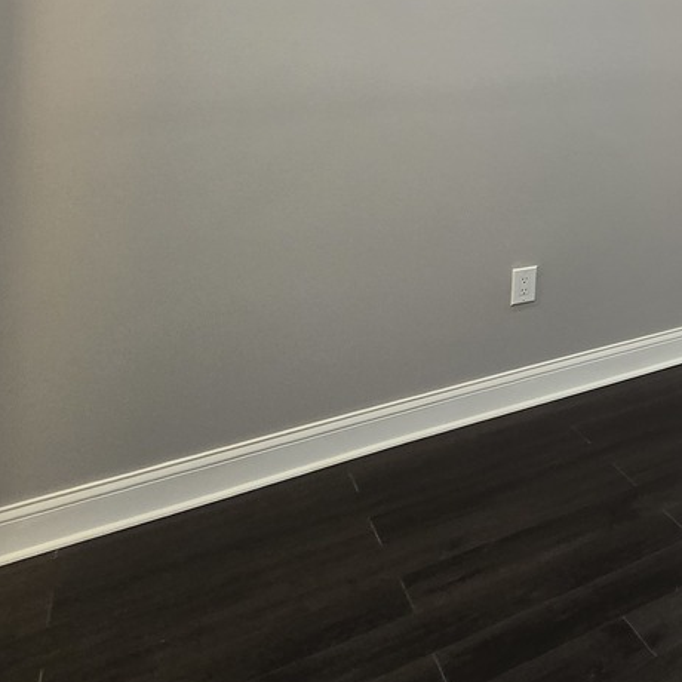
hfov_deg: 30.6
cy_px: -13
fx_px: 802
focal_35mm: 36
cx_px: 971
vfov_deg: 40.0
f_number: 2.2
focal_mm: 2.2
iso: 160
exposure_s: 1/60
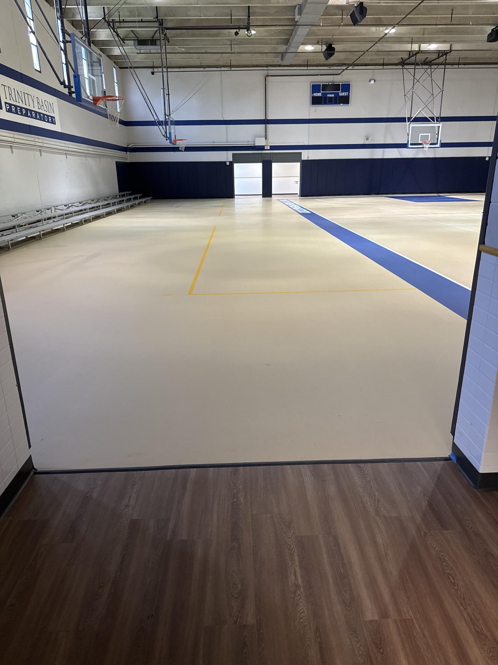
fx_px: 460
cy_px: 332
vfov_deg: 71.6
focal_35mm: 24
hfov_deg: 56.8
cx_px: 249
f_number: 1.78
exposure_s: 1/60
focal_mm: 6.76
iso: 320
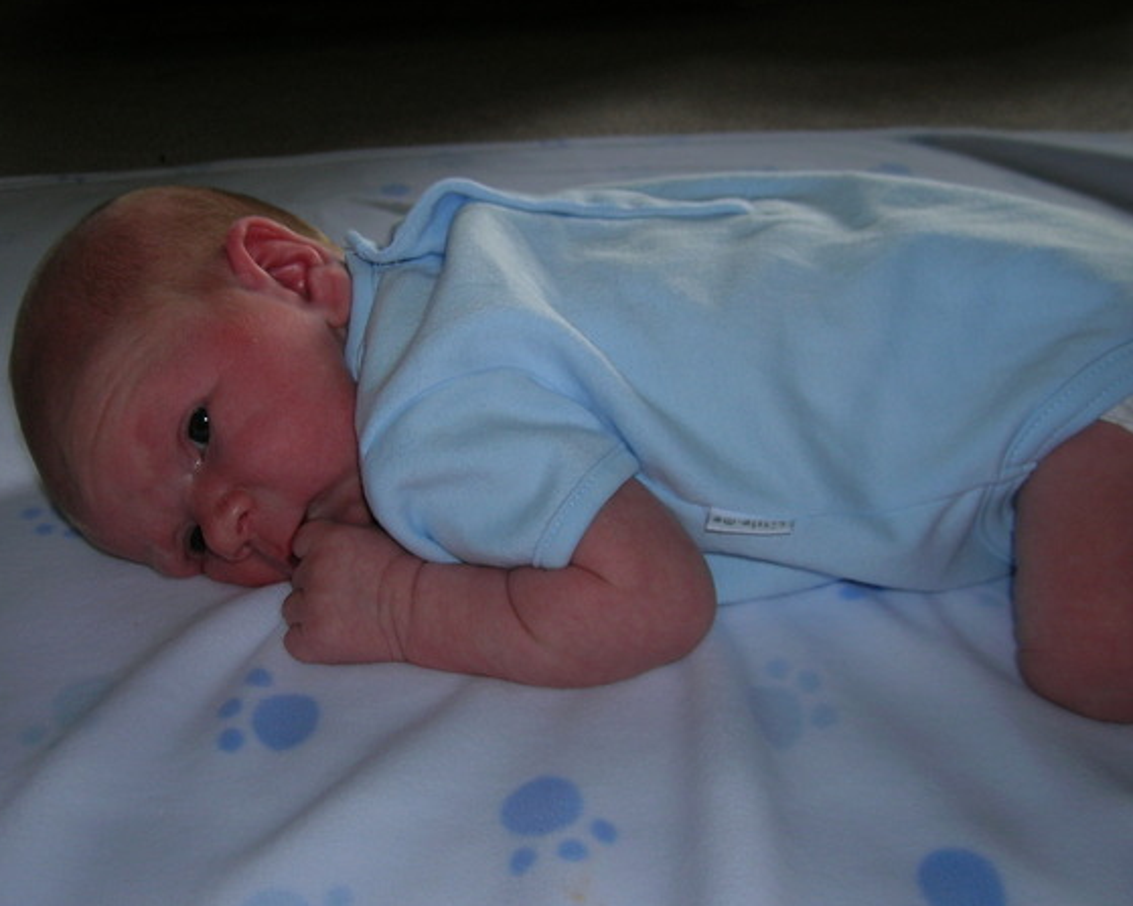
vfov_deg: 39.1
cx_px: 519
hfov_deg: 47.9
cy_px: 425
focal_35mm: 38
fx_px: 1274
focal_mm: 5.7
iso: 50
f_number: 2.9
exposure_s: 1/60.1
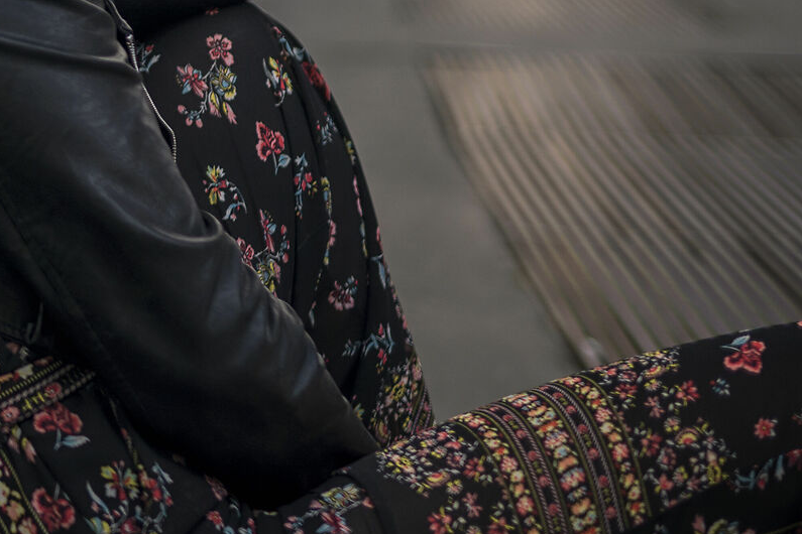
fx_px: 3364
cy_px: 144
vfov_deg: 9.1
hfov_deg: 13.1
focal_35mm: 151
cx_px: -287
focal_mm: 50
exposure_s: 1/80
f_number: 1.8
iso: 100
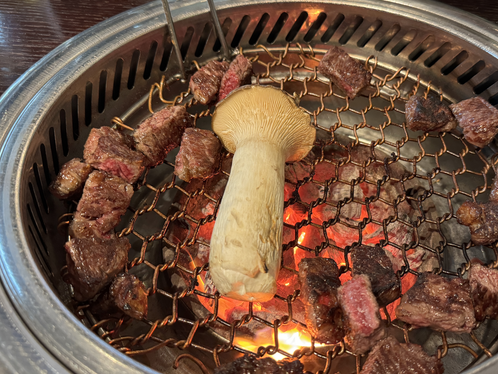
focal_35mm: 32
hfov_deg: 56.3
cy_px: 171
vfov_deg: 44.1
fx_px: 460
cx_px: 301
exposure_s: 1/60
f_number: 1.78
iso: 500
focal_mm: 6.76
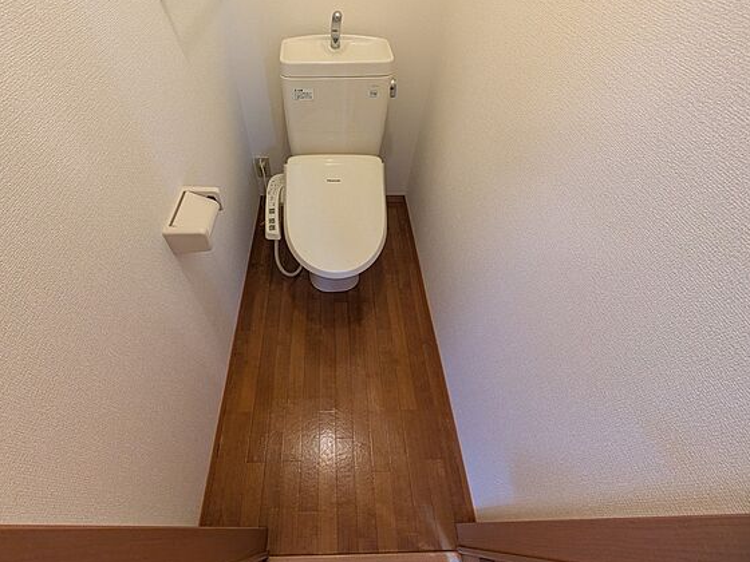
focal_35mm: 16
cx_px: 333
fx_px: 347
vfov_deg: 77.8
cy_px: 249
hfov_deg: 94.1
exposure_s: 1/24
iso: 200
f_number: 2.2
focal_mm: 1.83
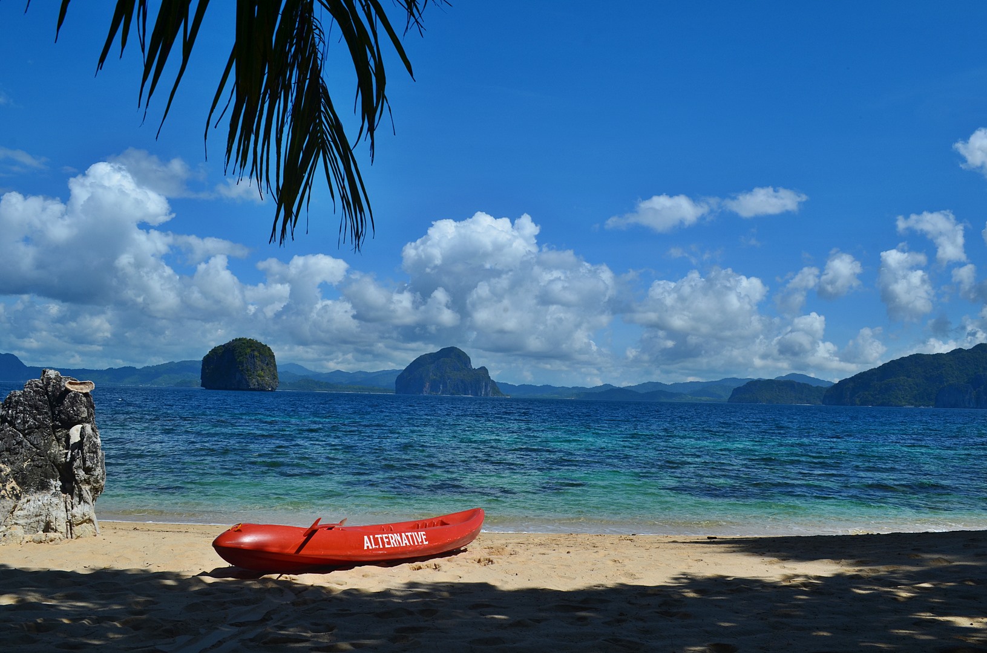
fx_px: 903
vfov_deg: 39.8
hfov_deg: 57.3
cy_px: 326
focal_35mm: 33
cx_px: 494
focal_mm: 22
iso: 100
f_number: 13
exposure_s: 1/250
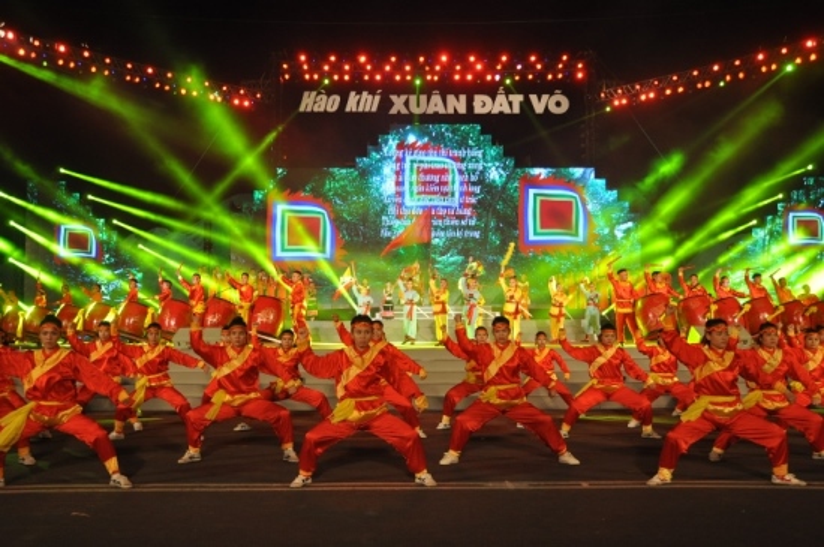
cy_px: 274
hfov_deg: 49.6
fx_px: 891
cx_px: 412
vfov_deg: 34.1
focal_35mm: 39
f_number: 4.5
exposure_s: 1/80
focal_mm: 26
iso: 1000
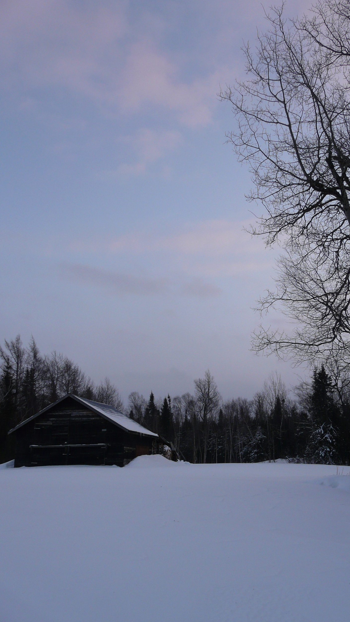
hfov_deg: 37.4
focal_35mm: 31
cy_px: 315
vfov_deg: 62.6
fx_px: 511
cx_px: 234
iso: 100
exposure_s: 1/100
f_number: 3.2
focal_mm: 4.6
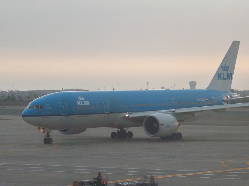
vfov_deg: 9.4
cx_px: 162
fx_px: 1137
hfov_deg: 12.5
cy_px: 83
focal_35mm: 158
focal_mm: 19.3
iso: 80
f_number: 3.2
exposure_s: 1/80
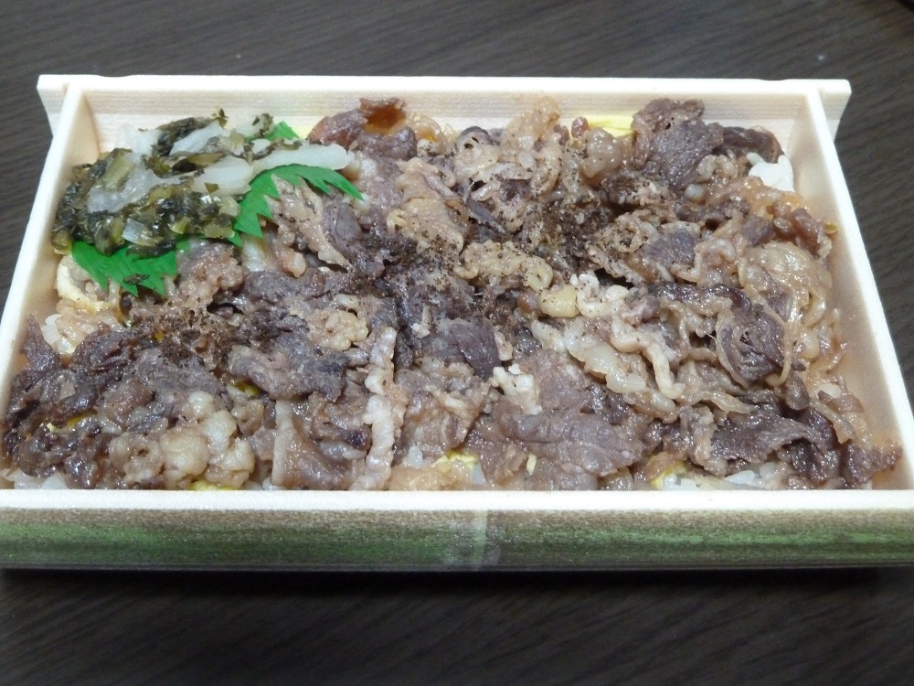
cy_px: 343
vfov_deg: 32.9
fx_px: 1162
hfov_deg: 42.9
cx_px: 457
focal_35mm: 44
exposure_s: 1/15
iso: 800
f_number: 3.7
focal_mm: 7.3
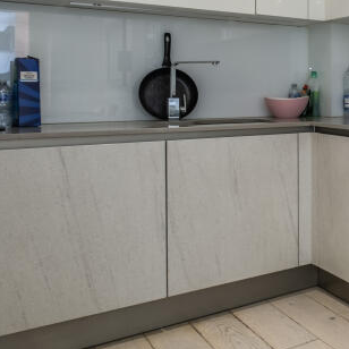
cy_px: 113
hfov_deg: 27.9
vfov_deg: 35.0
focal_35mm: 48
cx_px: 478
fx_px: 548
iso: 200
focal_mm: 11
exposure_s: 1/2
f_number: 8
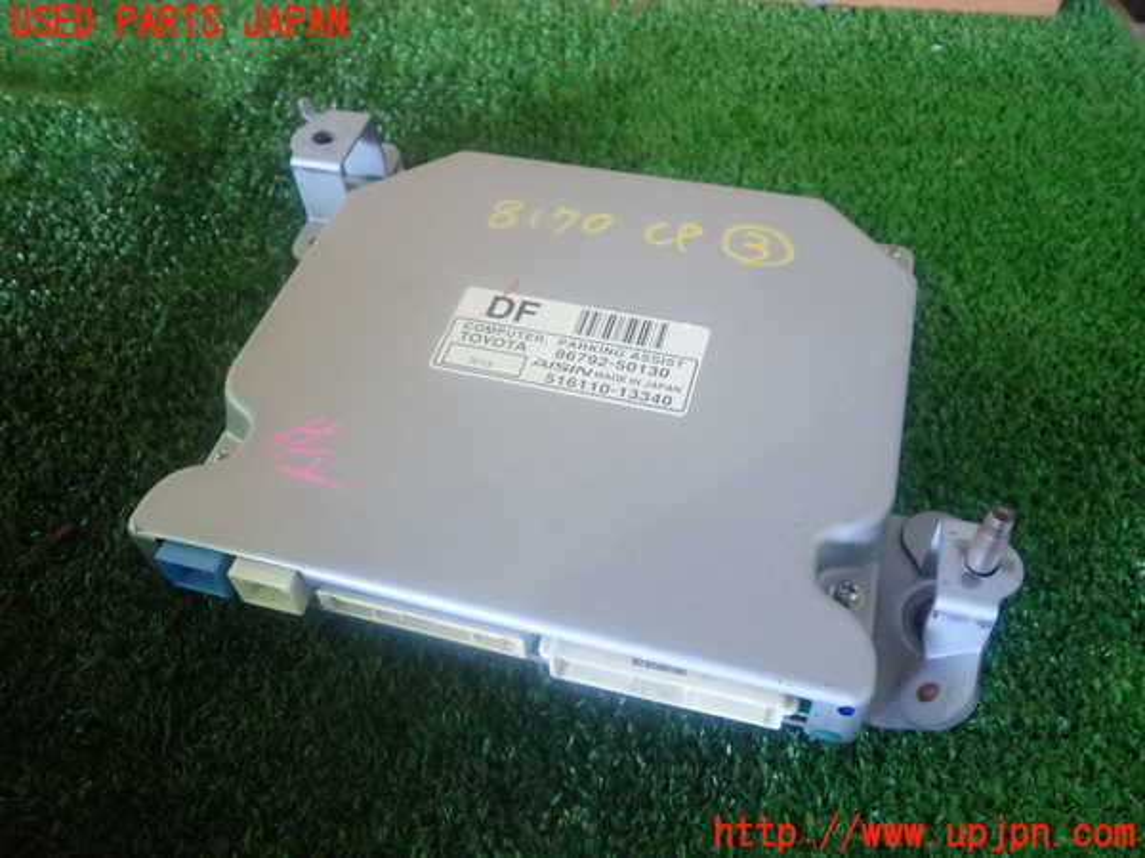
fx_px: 992
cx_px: 572
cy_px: 429
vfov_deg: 46.8
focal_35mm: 30
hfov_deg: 60.0
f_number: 2.3
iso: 500
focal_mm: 5.5
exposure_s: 1/30
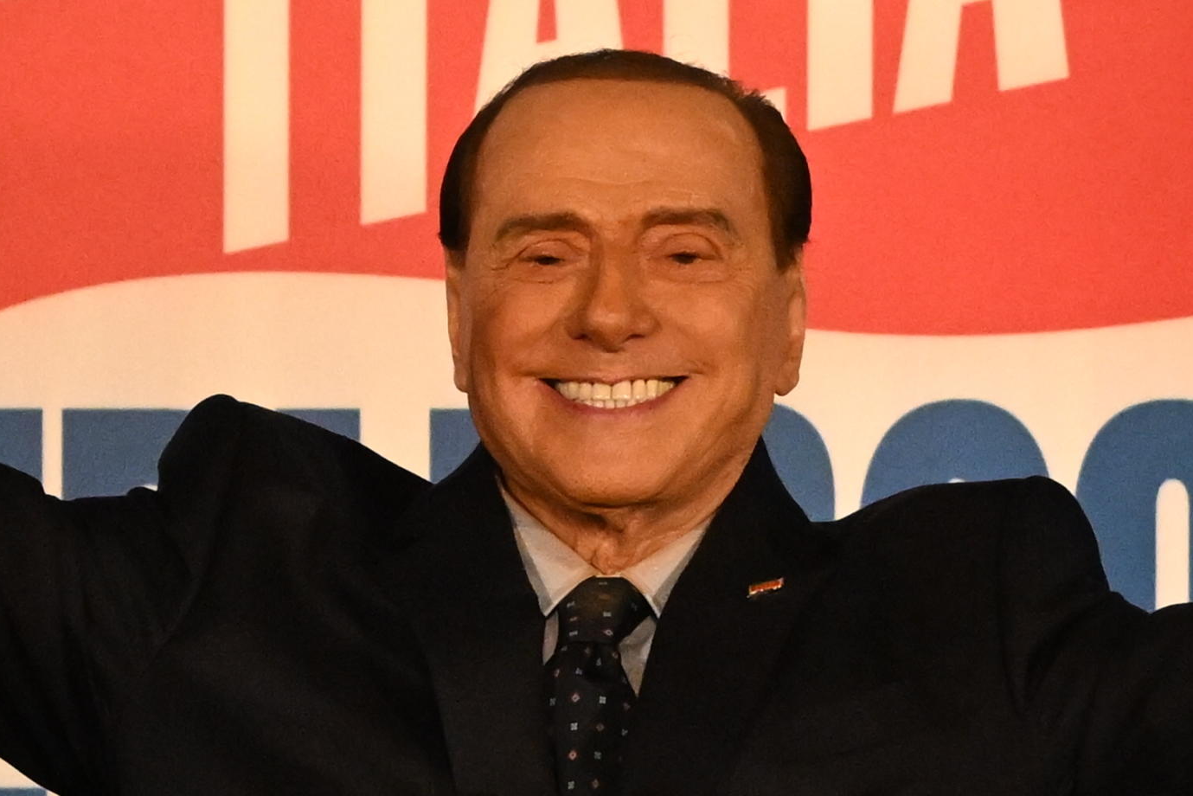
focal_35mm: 245
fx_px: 8120
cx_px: 670
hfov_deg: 8.4
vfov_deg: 5.6
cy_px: 339
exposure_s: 1/320
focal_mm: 110
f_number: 5.6
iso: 5000
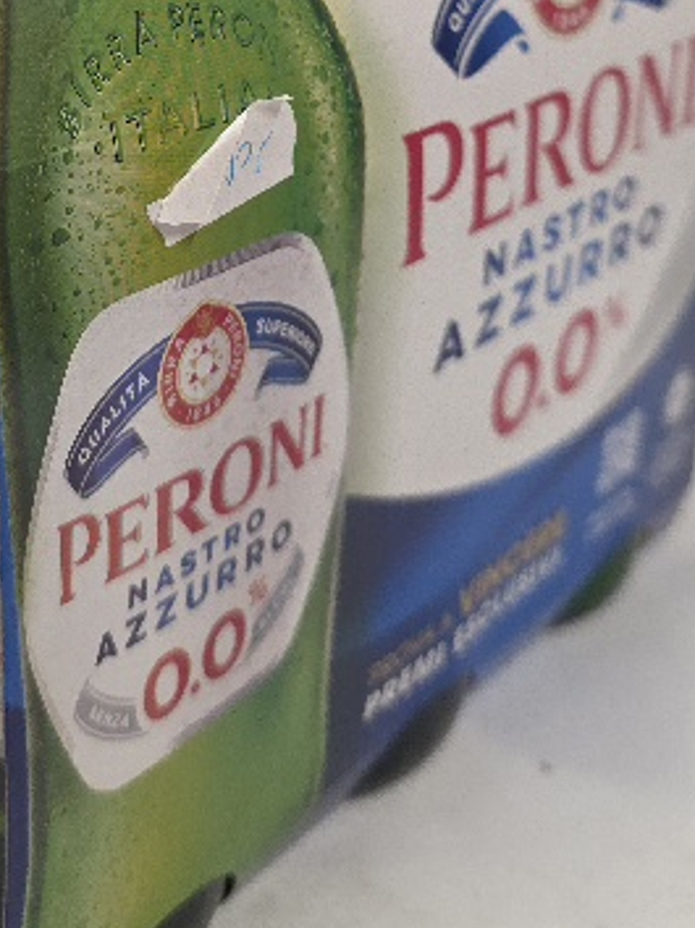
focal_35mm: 52
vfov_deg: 34.4
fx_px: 1394
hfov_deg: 27.8
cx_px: 226
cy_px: 60
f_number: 1.7
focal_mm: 6.3
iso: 400
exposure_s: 1/101
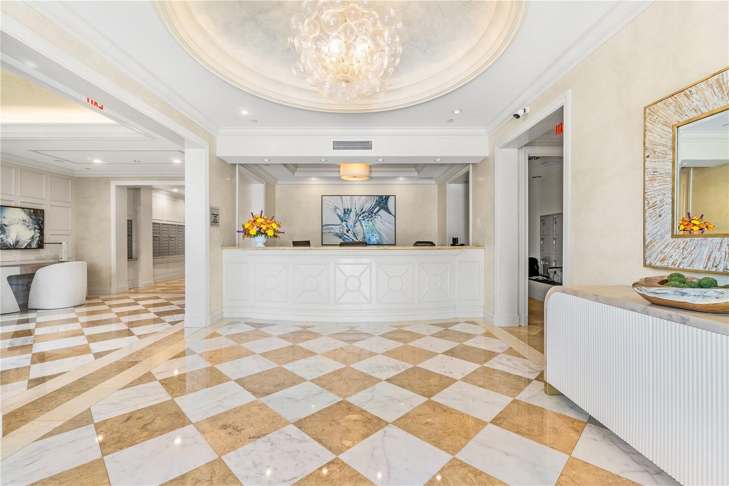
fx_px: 304
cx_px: 364
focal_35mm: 15
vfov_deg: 77.3
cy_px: 243
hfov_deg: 100.4
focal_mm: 10
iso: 250
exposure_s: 1/250
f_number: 8
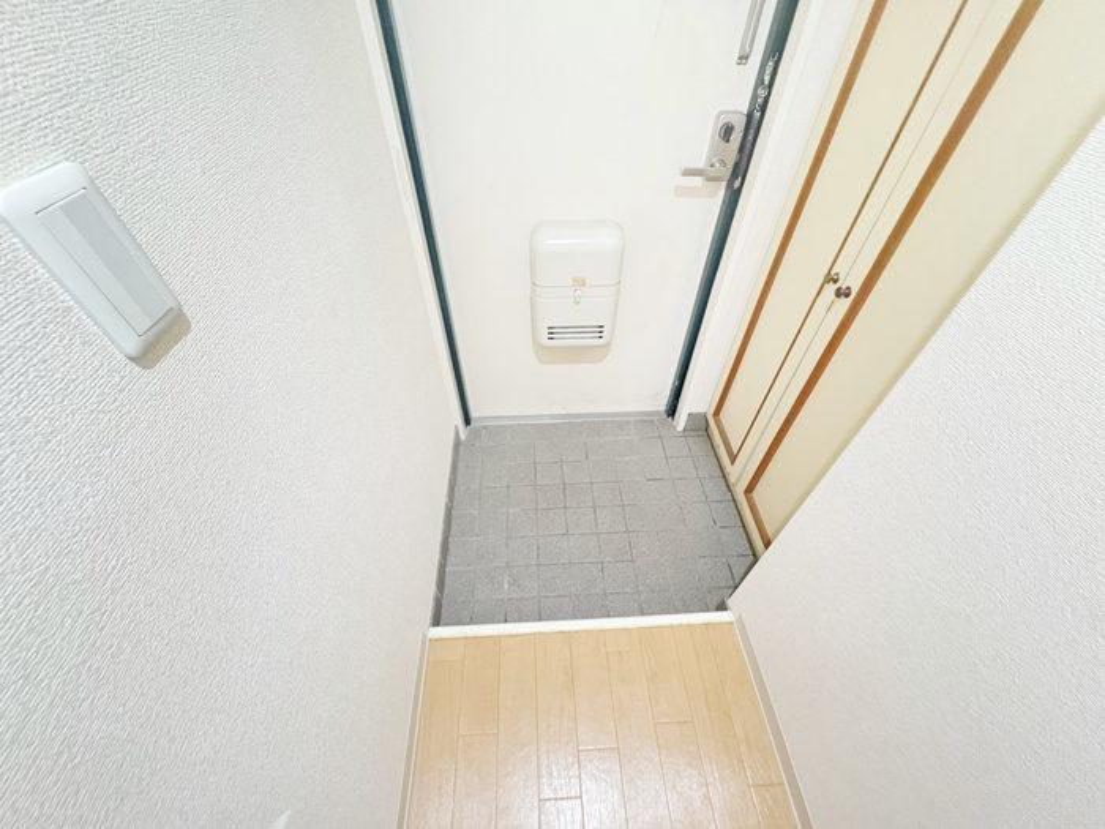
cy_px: 414
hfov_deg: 102.1
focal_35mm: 14
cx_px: 552
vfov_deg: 85.7
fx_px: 447
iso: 800
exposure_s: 1/30
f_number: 2.2
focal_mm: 2.22
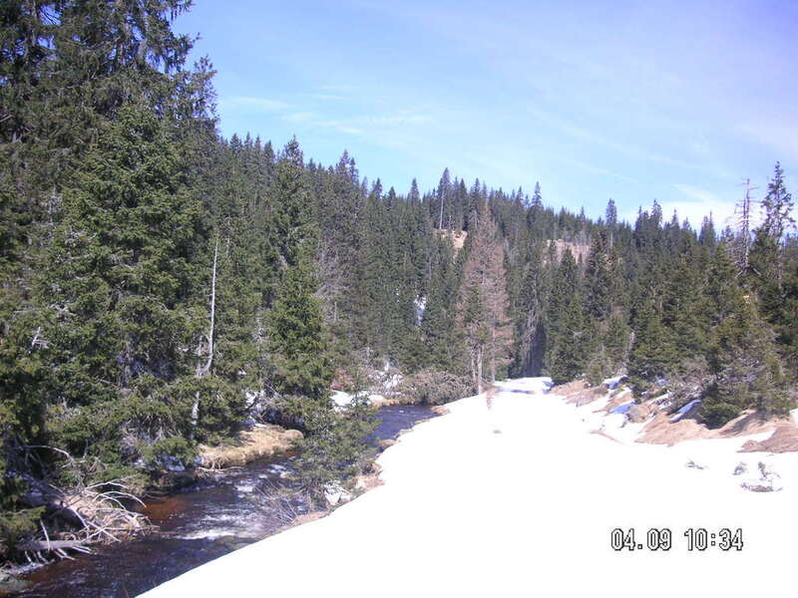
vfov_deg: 38.7
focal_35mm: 37
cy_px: 299
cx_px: 399
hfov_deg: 50.1
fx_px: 853
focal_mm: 6.1
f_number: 6.7
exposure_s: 1/180
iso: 50
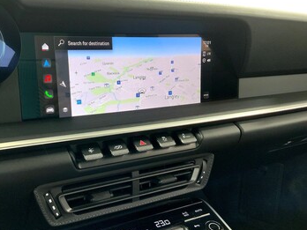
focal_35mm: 35
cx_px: 126
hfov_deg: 52.3
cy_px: 112
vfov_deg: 40.7
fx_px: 310
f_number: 1.8
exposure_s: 1/67
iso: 64
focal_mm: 3
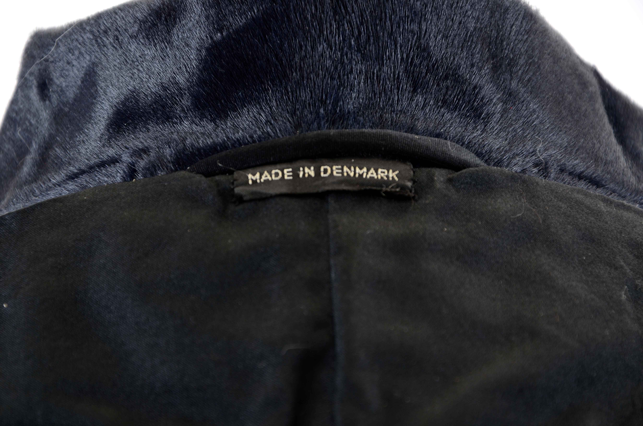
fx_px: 2807
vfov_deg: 8.7
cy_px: 213
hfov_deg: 13.1
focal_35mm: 158
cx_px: 322
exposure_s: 1/160
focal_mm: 105
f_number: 7.1
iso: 200
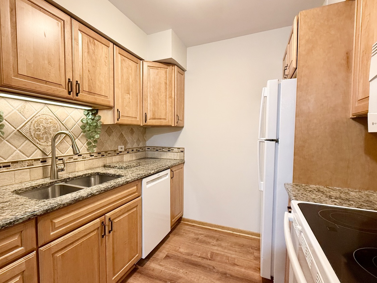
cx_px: 166
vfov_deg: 71.6
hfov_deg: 87.4
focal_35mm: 18
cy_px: 147
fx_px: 196
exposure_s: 1/60
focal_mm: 2.22
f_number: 2.2
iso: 320
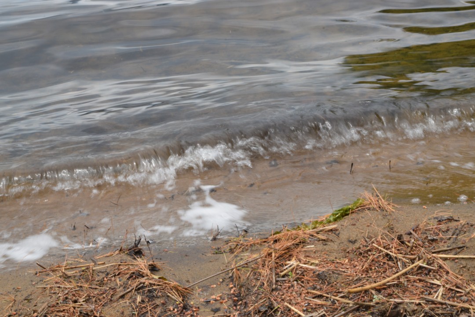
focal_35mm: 82
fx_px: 1088
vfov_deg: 16.6
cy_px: 158
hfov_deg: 24.6
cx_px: 238
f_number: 25
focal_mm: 55
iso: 100
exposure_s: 1/15
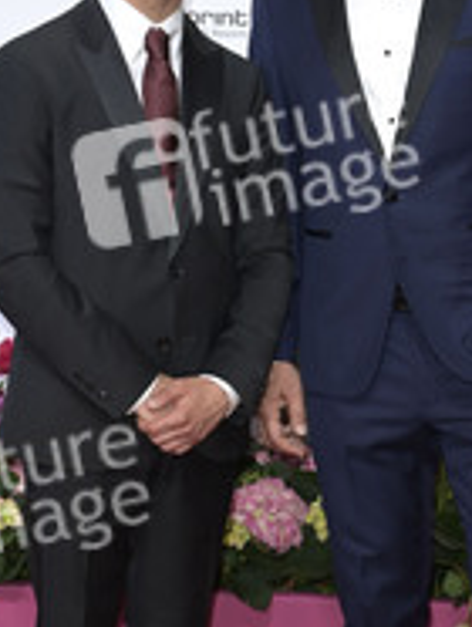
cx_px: 344
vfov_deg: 14.7
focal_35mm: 134
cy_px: 337
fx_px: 2431
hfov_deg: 11.1
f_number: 5
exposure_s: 1/250
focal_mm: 65
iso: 640
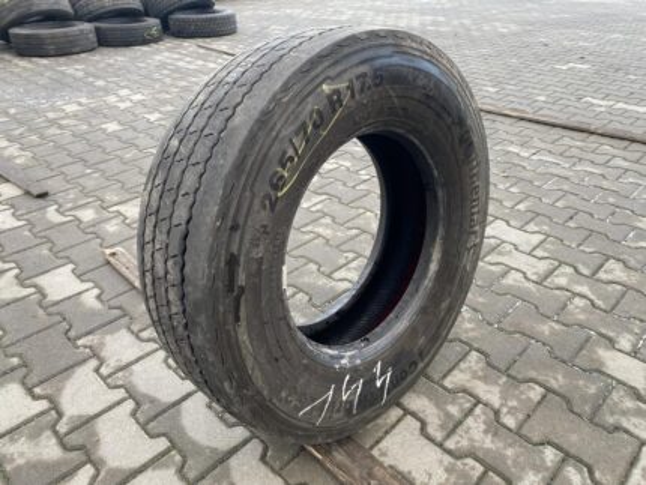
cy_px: 242
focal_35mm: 26
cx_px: 323
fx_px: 485
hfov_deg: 67.3
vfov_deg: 53.1
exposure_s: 1/122
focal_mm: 4.25
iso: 32
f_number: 1.8
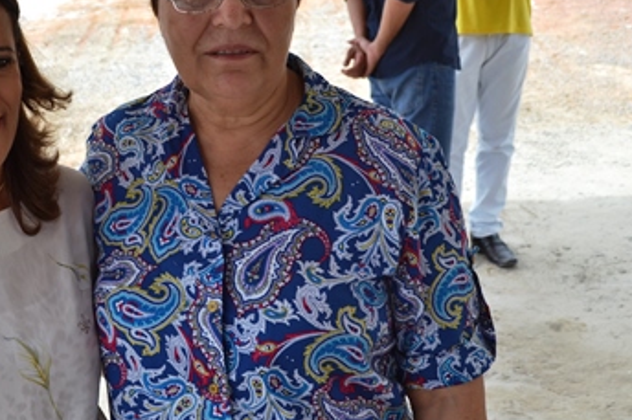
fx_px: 1263
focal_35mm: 72
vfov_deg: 18.8
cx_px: 151
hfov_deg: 27.7
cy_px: 131
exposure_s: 1/160
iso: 100
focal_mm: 30
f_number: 6.3
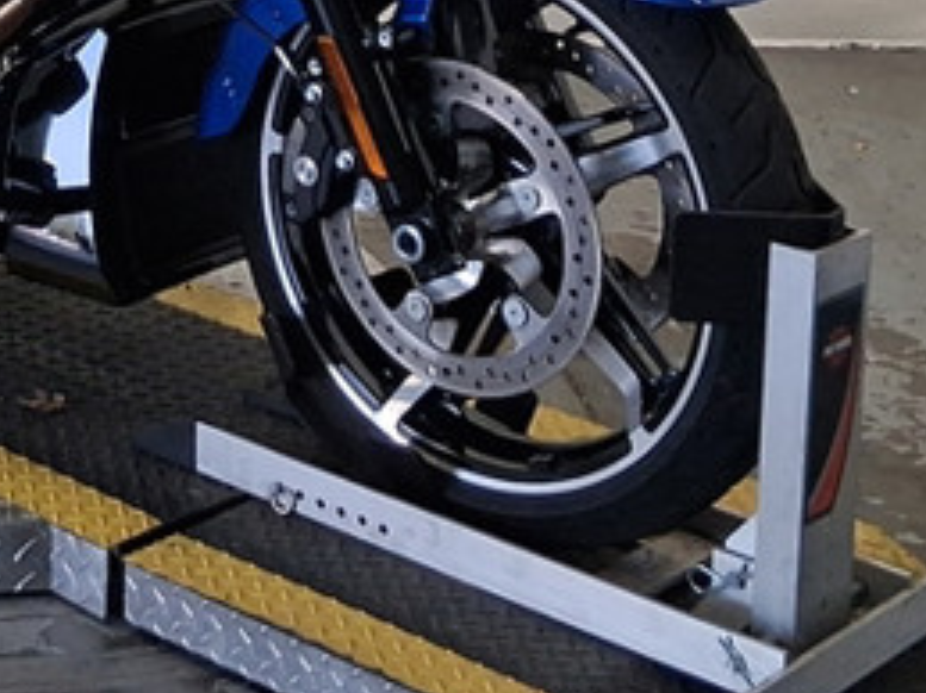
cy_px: -346
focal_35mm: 107
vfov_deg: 13.1
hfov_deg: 17.8
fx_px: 2861
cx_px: -66
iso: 95
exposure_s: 1/120
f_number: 1.8
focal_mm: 3.98
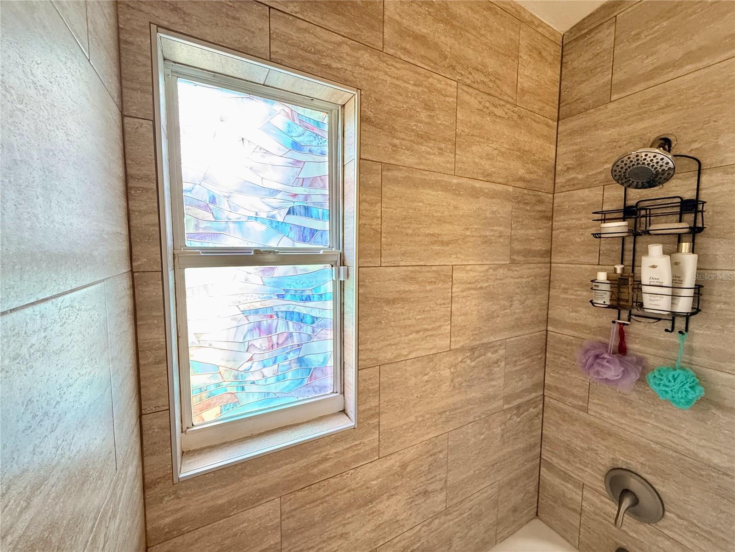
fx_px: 297
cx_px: 368
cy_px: 276
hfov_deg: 102.1
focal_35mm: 14
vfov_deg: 85.7
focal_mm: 2.22
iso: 500
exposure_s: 1/60
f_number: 2.2
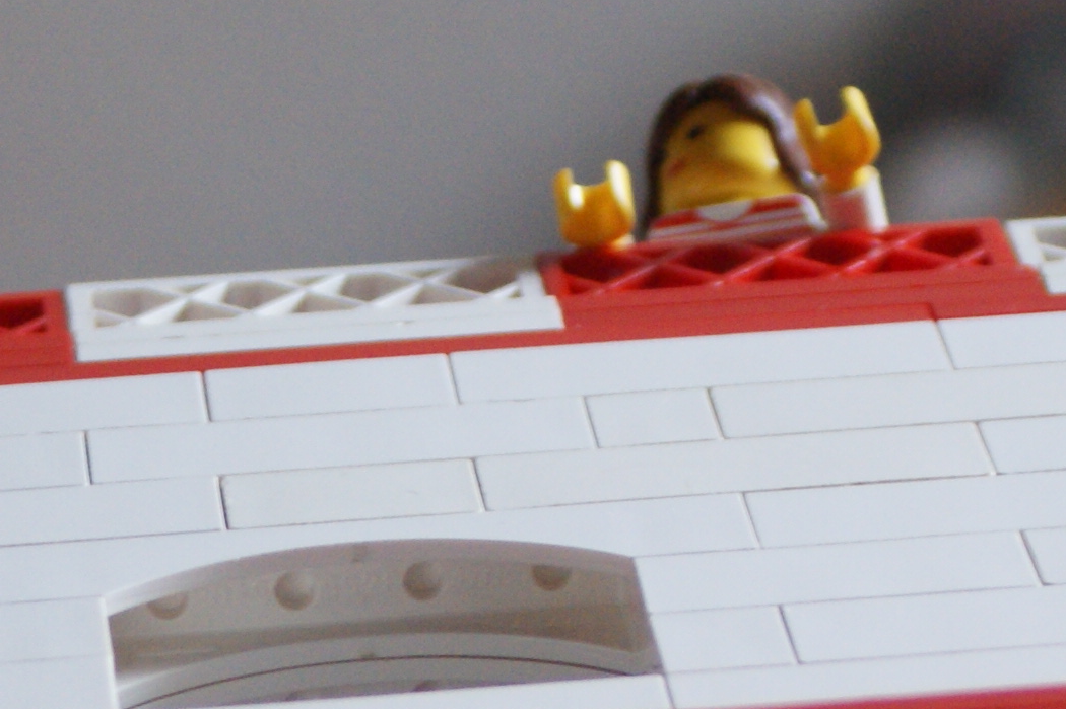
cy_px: 1041
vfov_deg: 4.6
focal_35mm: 295
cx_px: 609
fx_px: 8736
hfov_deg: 7.0
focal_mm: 45
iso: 400
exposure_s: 1/10
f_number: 5.6
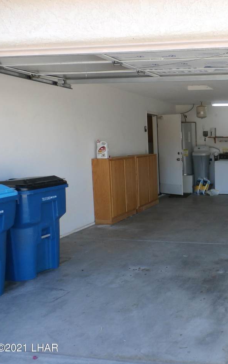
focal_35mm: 36
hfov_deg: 31.7
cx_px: 244
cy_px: 179
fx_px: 358
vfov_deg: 54.0
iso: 100
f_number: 3
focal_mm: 4.5
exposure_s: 1/160
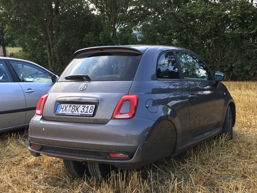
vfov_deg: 48.2
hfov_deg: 61.7
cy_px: 96
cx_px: 128
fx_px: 215
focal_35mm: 29
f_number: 2.2
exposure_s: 1/301
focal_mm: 4.15
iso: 25
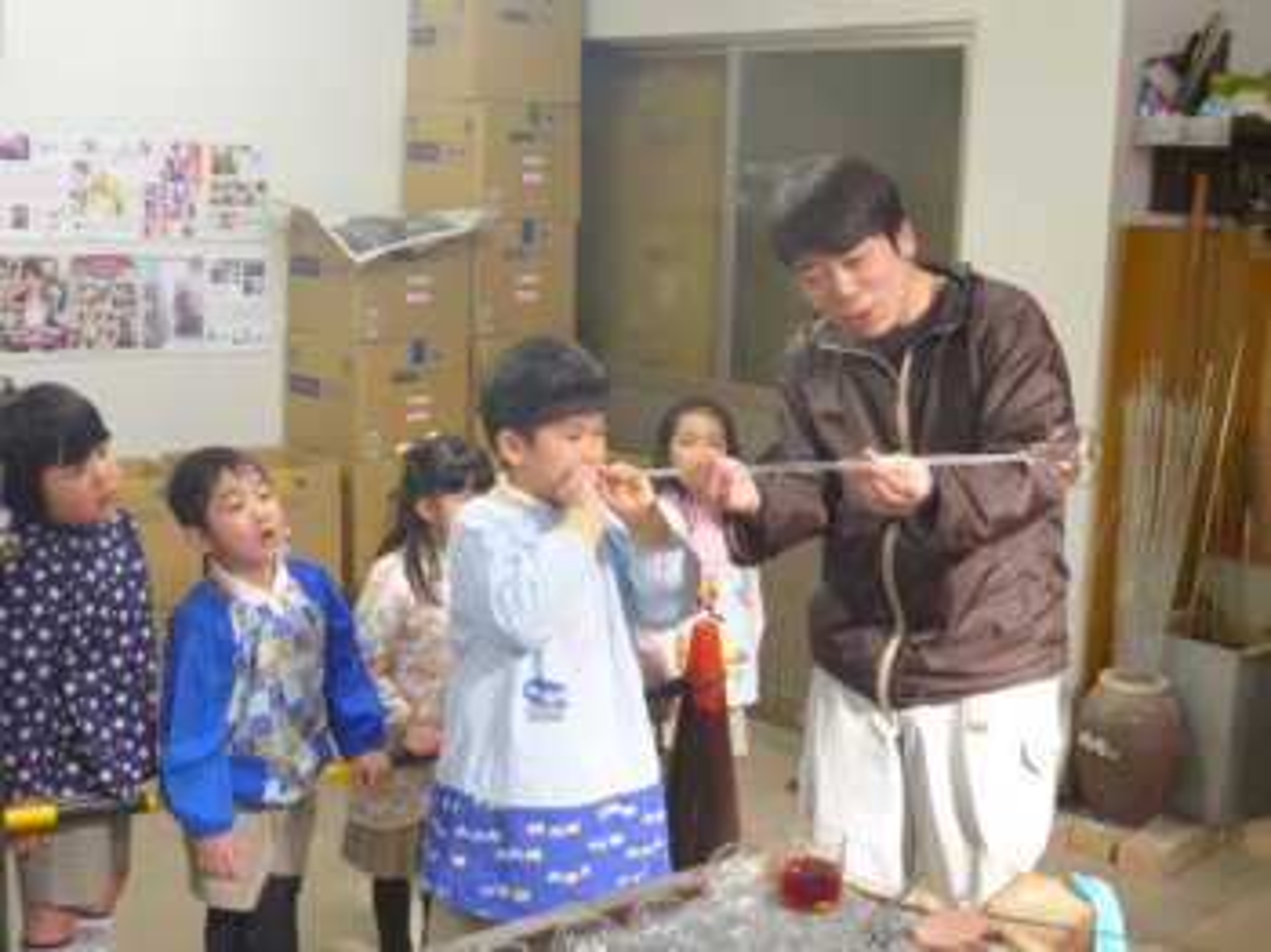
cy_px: 476
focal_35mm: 49
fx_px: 1798
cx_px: 636
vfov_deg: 29.6
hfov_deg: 38.9
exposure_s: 1/25
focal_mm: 8.4
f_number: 4.5
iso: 400
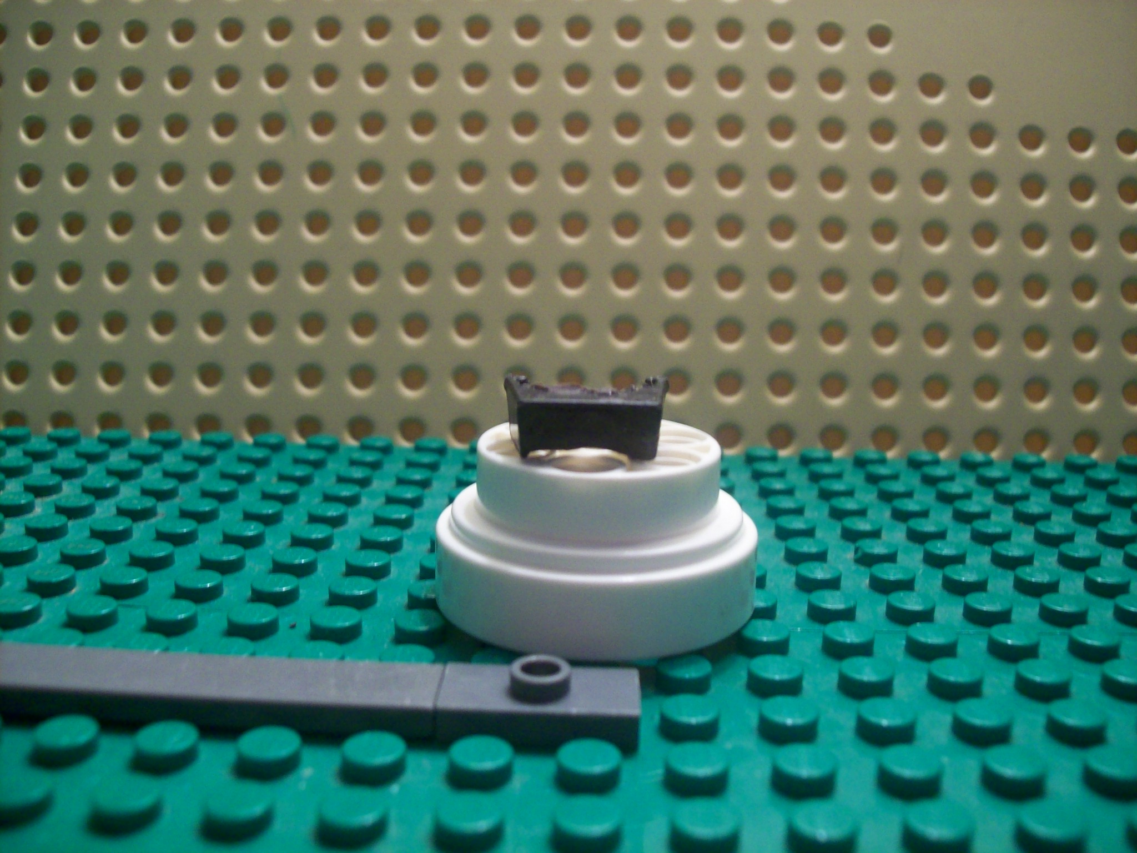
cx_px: 568
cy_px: 426
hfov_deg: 51.4
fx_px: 1182
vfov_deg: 39.7
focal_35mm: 36
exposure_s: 1/16.9
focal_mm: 6
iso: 160
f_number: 2.7
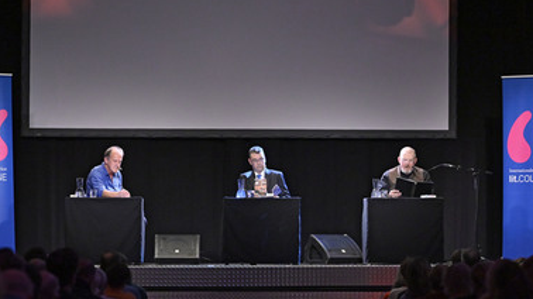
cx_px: 259
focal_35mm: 150
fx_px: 2118
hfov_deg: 14.3
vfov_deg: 8.1
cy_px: 195
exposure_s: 1/200
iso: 3200
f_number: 3.2
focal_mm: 120
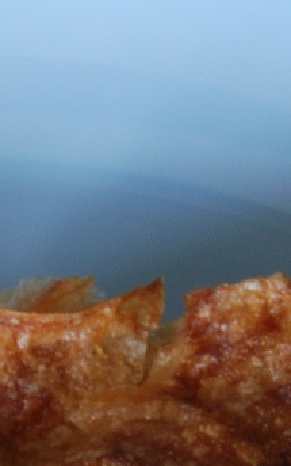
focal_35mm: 414
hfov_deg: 3.2
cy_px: 717
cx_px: -107
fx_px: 5253
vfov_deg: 5.0
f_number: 4.8
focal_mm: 48
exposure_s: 1/13
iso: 250
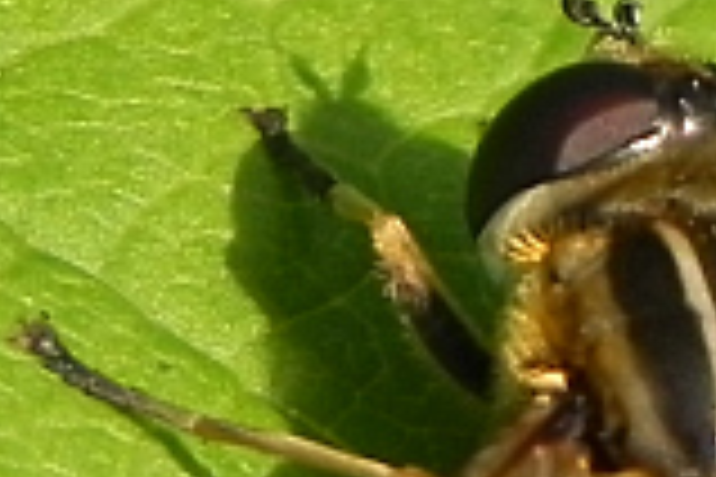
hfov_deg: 3.2
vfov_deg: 2.2
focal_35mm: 636
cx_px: 630
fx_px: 12648
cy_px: 684
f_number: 4
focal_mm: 16.9
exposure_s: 1/360
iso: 160
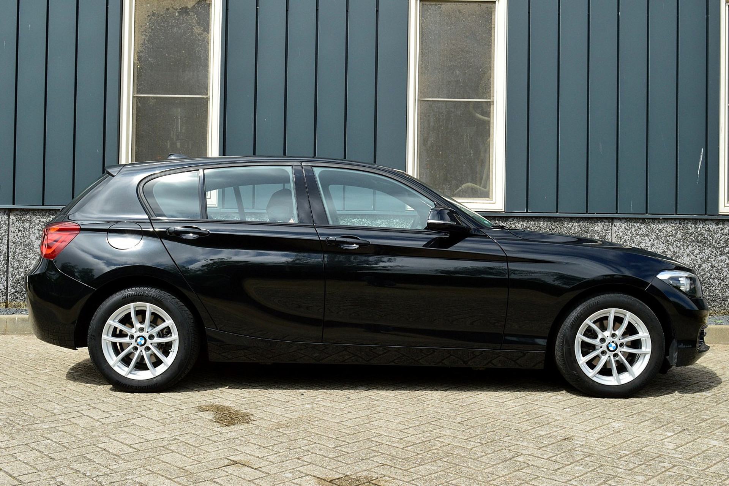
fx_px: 759
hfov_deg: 51.3
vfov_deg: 35.5
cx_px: 364
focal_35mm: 38
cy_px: 243
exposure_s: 1/400
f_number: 11
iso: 400
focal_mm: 25
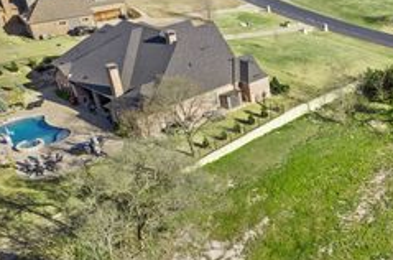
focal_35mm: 46
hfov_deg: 37.8
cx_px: 401
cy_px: 146
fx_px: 501
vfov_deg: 29.1
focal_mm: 8.38
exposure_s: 1/640
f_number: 2.8
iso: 120
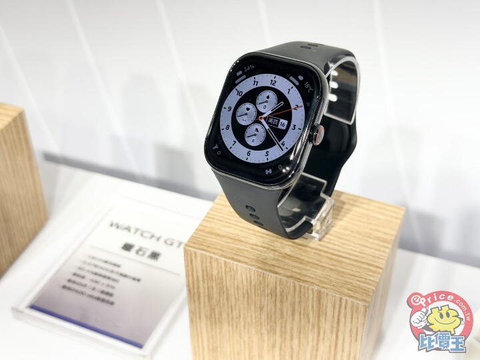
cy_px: 180
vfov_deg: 30.3
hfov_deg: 39.7
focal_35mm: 48
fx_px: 666
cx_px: 240
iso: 64
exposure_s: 1/215
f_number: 1.78
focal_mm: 6.76
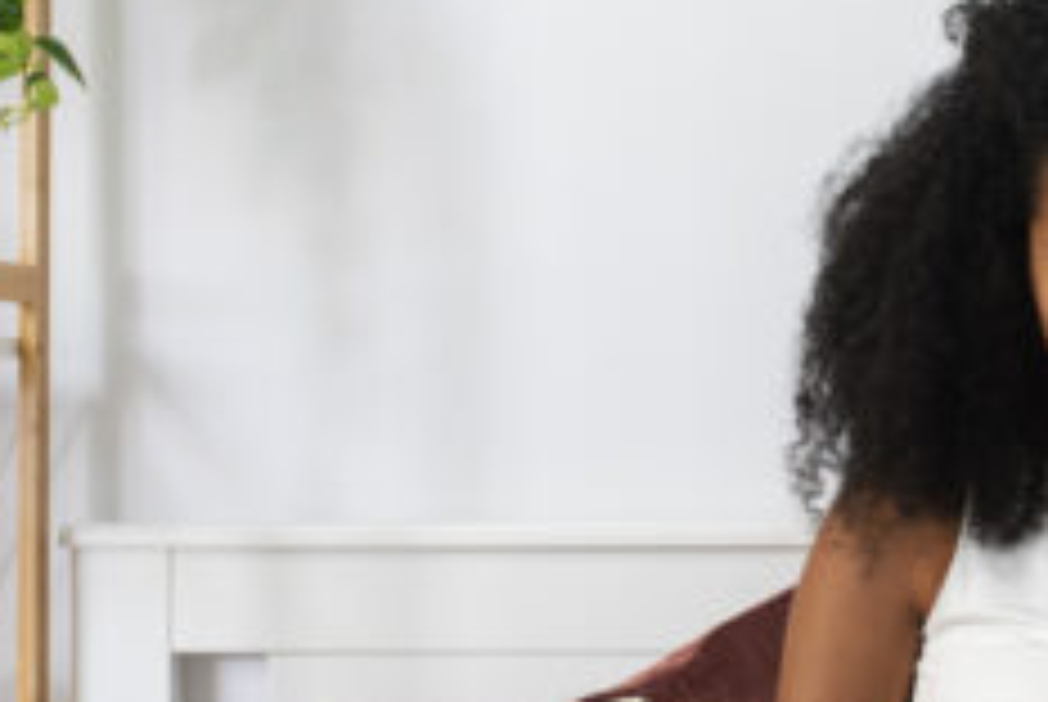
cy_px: 351
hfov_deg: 16.6
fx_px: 3498
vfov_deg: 11.5
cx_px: 1124
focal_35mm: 120
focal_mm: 35
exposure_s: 1/160
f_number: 2.5
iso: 400
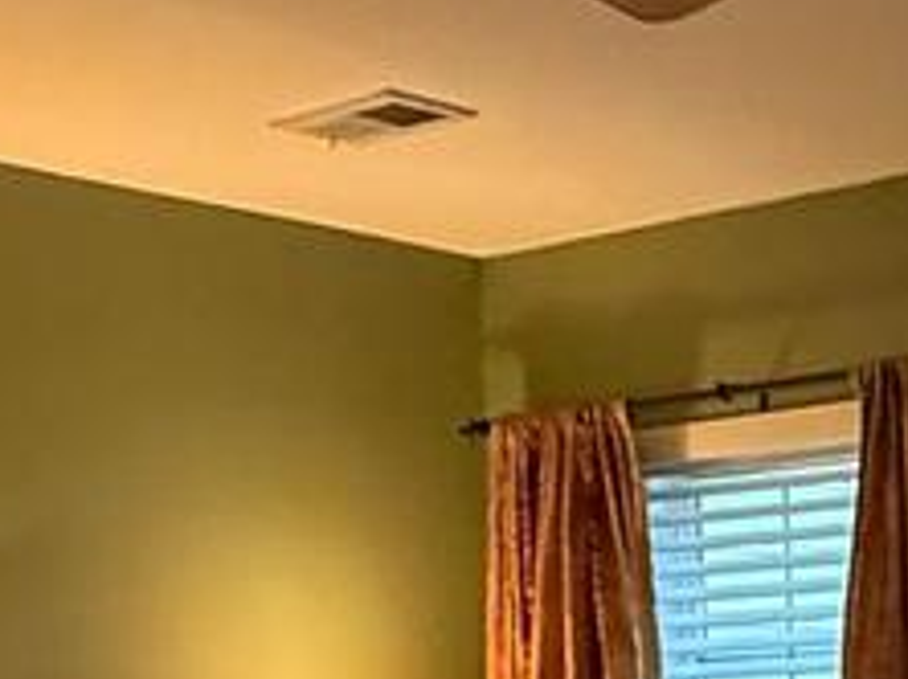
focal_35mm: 91
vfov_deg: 15.5
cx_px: 1591
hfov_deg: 17.7
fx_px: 2384
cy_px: 859
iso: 640
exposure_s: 1/60
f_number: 2.2
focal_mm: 2.22
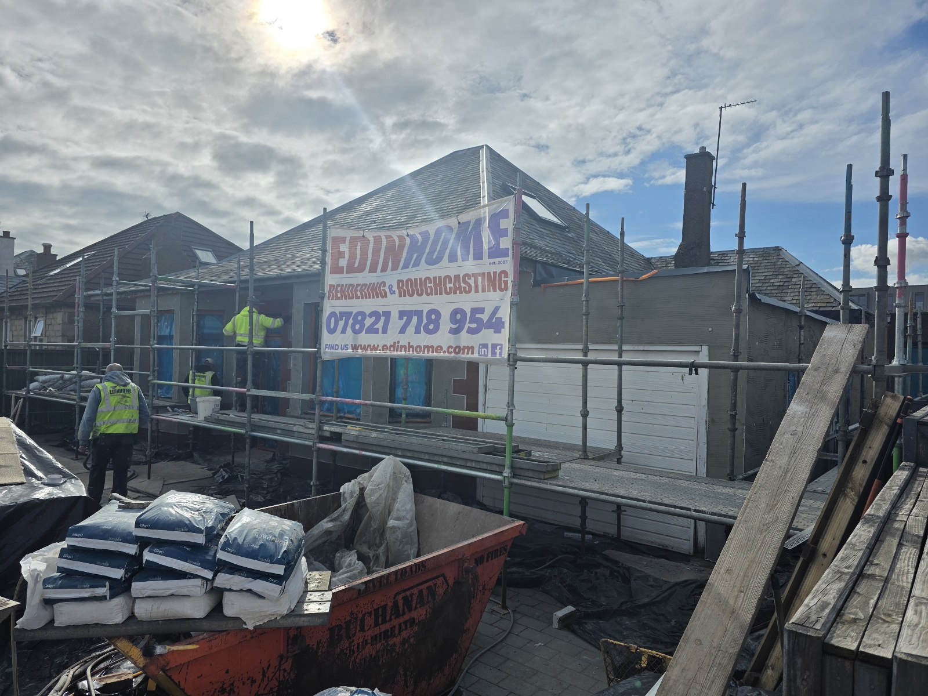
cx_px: 464
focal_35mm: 23
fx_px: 617
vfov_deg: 58.9
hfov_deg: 73.9
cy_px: 348
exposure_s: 1/10000
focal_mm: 6.3
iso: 40
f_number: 1.7
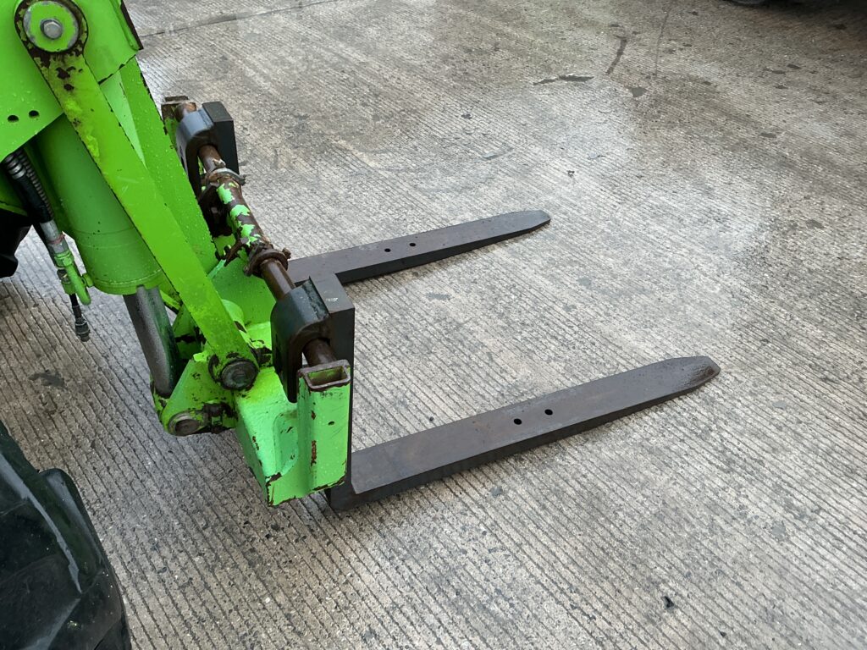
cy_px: 325
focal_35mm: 28
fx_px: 701
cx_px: 434
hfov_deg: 63.4
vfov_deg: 49.7
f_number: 1.8
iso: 20
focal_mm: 3
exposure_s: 1/122
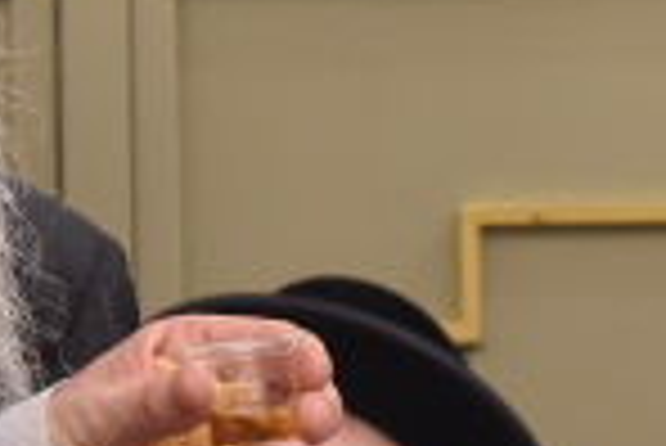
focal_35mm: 242
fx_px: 4481
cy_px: -2
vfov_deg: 5.7
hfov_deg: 8.5
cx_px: 612
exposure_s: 1/100
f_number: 5.6
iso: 2500
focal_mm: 35
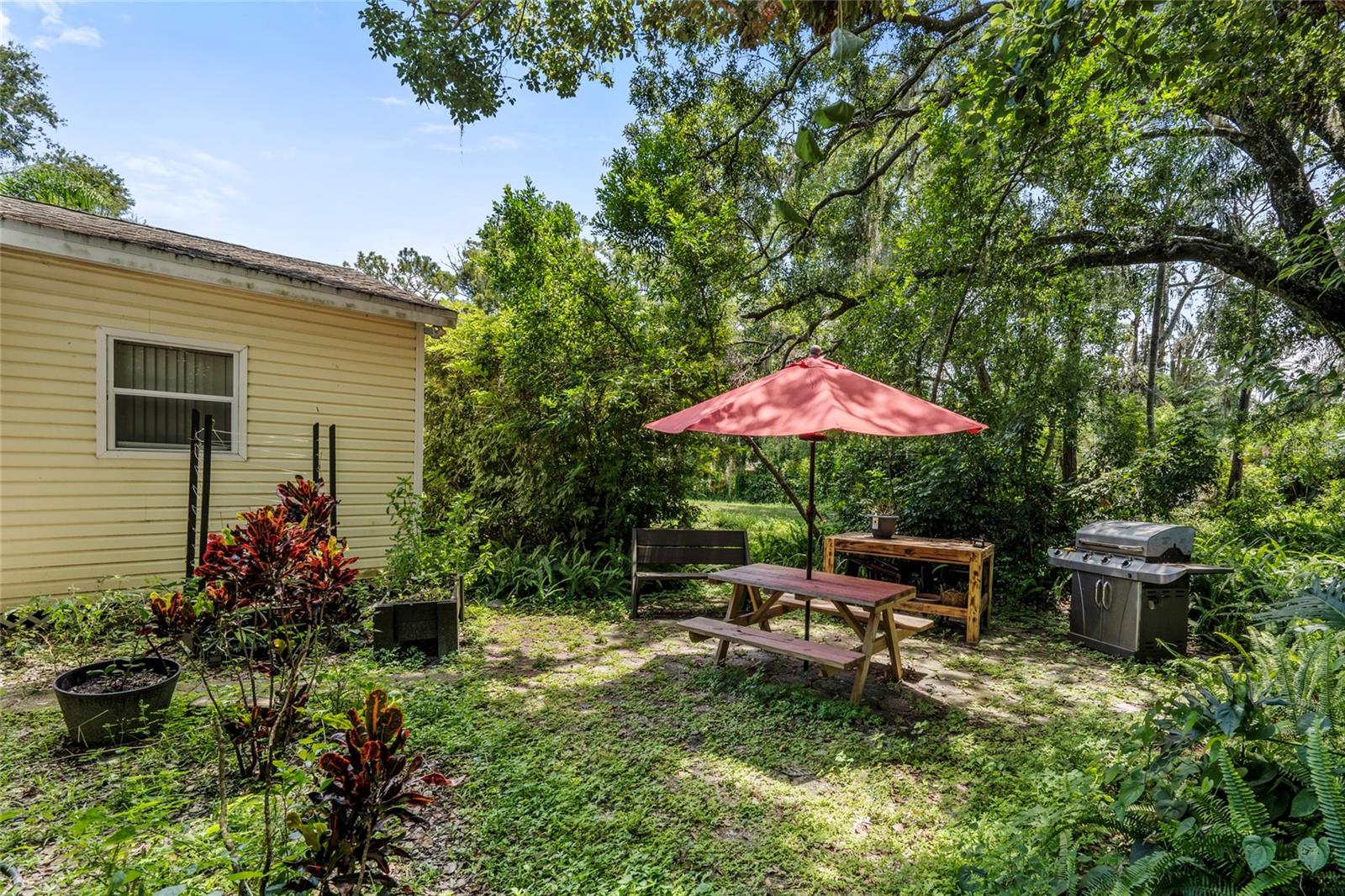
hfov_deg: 96.7
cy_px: 448
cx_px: 672
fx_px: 598
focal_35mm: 16
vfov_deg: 73.7
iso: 100
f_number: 8
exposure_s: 1/10
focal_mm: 16
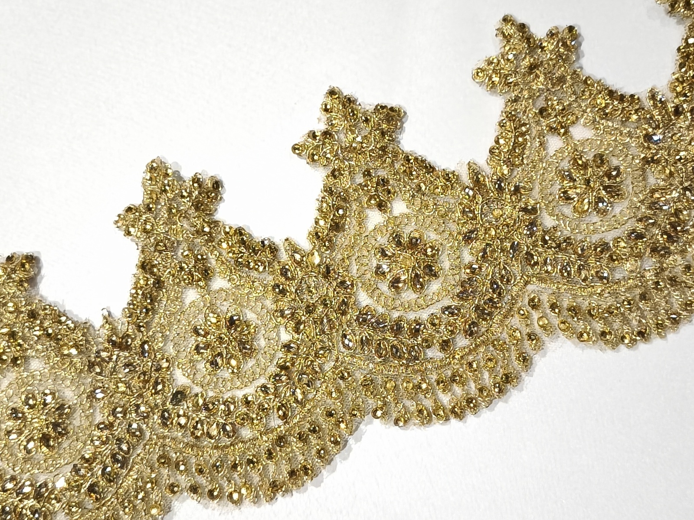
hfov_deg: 33.2
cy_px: 260
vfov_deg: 25.2
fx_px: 1163
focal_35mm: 58
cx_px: 347
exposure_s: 1/2663
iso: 2000
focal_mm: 6.57
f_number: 1.6
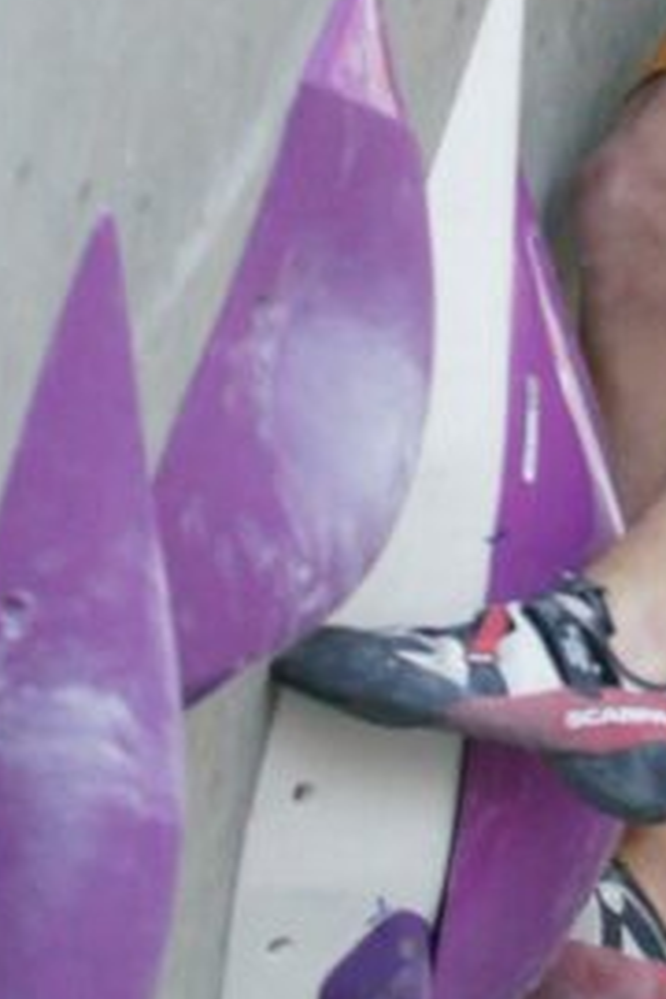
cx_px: 851
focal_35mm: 483
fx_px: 13399
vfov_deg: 4.3
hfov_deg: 2.8
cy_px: -414
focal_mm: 85
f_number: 2.8
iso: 1600
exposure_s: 1/800
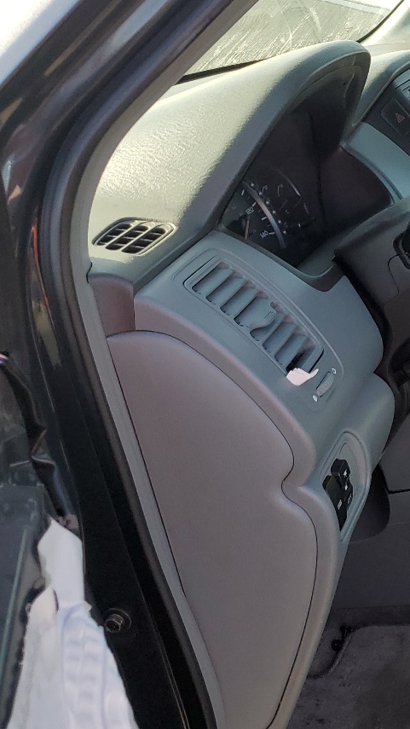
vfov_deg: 39.1
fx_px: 1024
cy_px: 396
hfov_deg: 19.2
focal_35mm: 53
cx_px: 653
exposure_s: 1/526
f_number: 1.5
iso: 50
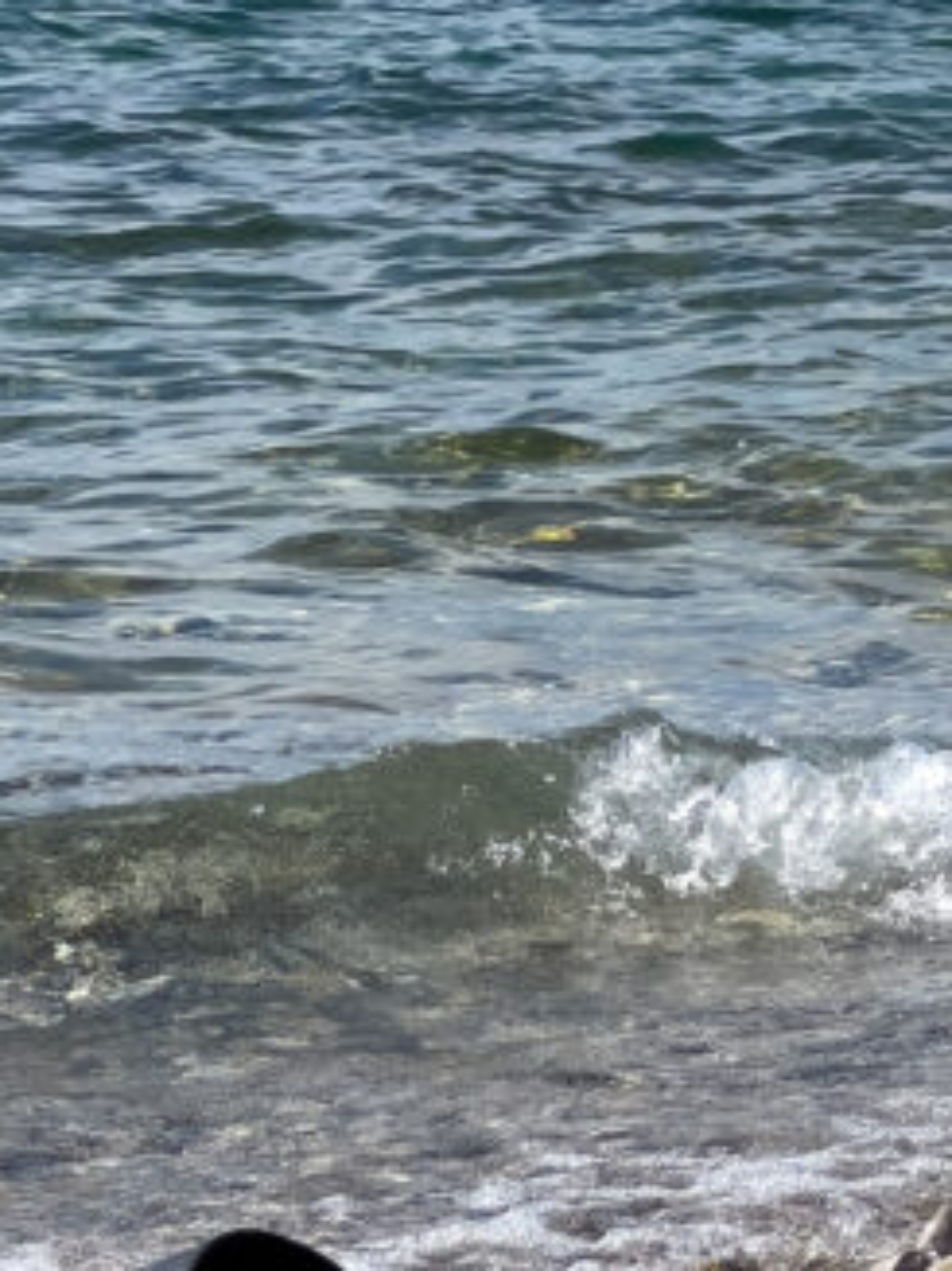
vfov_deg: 8.2
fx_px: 8843
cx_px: 1022
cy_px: -4
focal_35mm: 241
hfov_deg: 6.1
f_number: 2.8
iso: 32
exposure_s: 1/1400
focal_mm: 9
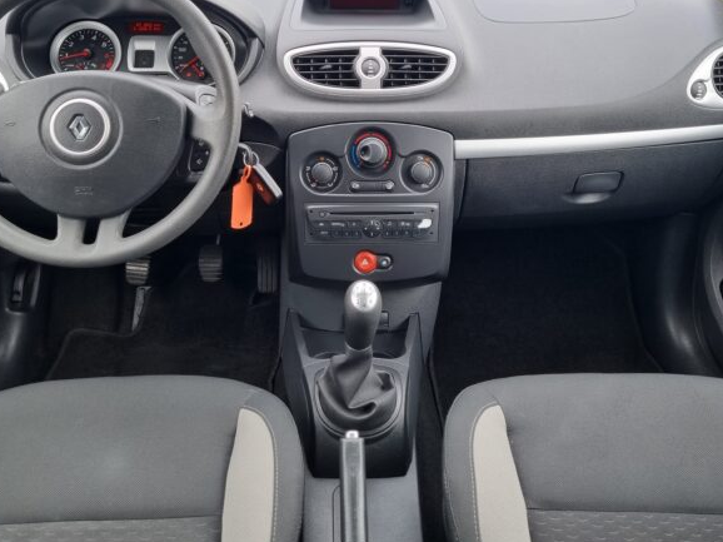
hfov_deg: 51.4
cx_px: 344
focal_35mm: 36
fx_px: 752
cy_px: 171
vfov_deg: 39.1
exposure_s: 1/201
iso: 50
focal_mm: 5.4
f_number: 1.8
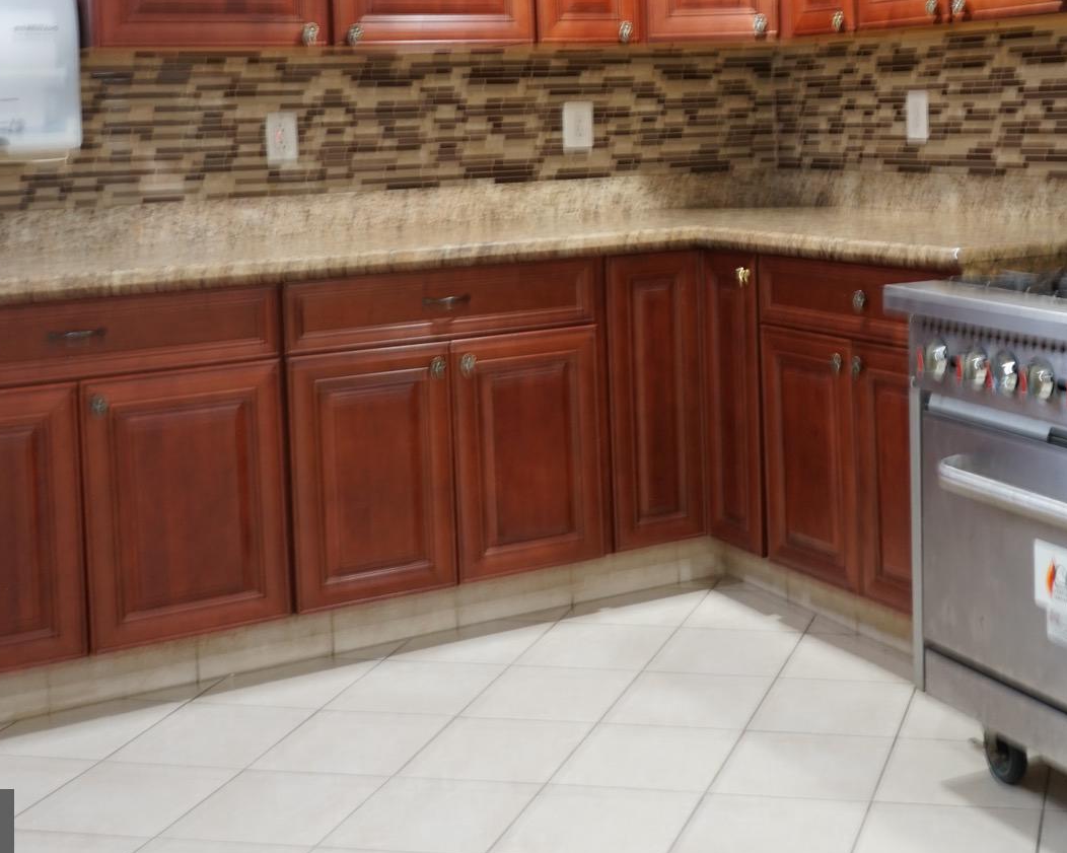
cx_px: 828
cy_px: 171
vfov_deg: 28.0
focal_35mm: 53
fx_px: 1673
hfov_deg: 34.5
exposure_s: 1/8
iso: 400
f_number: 3.5
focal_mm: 29
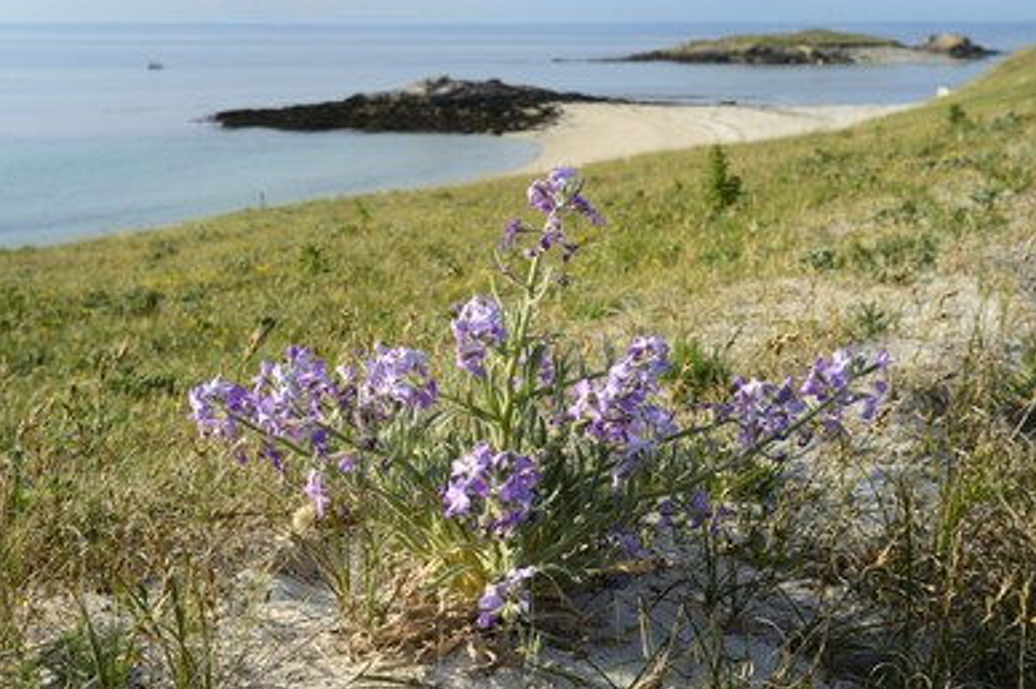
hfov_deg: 38.2
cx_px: 510
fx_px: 1495
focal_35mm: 52
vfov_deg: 25.9
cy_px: 318
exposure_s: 1/160
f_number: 11
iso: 200
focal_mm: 48
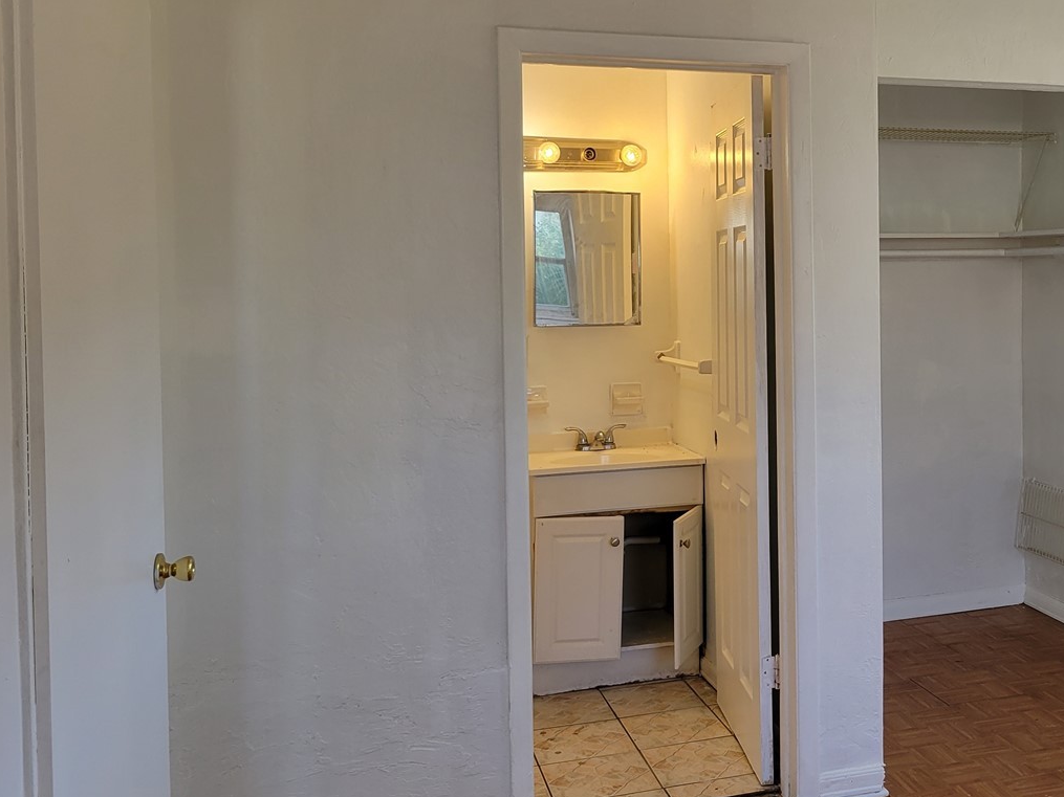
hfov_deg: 44.1
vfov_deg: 35.0
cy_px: 326
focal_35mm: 41
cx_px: 817
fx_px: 1260
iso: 64
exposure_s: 1/120
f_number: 1.8
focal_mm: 5.4
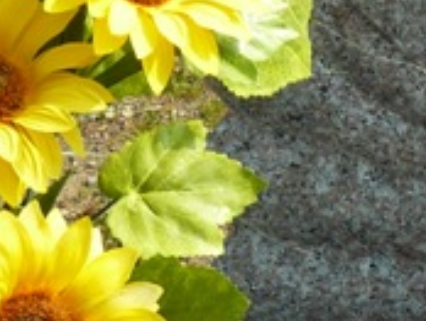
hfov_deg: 6.7
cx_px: 521
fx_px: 3623
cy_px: -149
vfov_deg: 5.0
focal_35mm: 294
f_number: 5.6
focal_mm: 13.4
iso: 100
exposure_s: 1/250
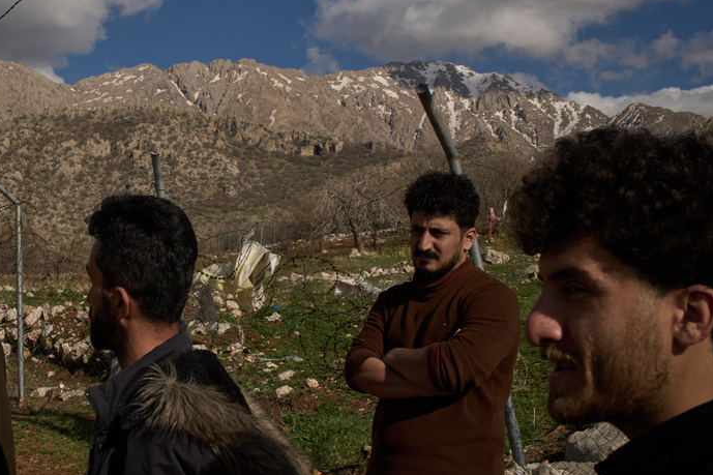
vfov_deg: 26.0
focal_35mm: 52
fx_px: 1030
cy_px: 211
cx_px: 202
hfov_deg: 37.5
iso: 500
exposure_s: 1/1600
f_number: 11
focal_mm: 35
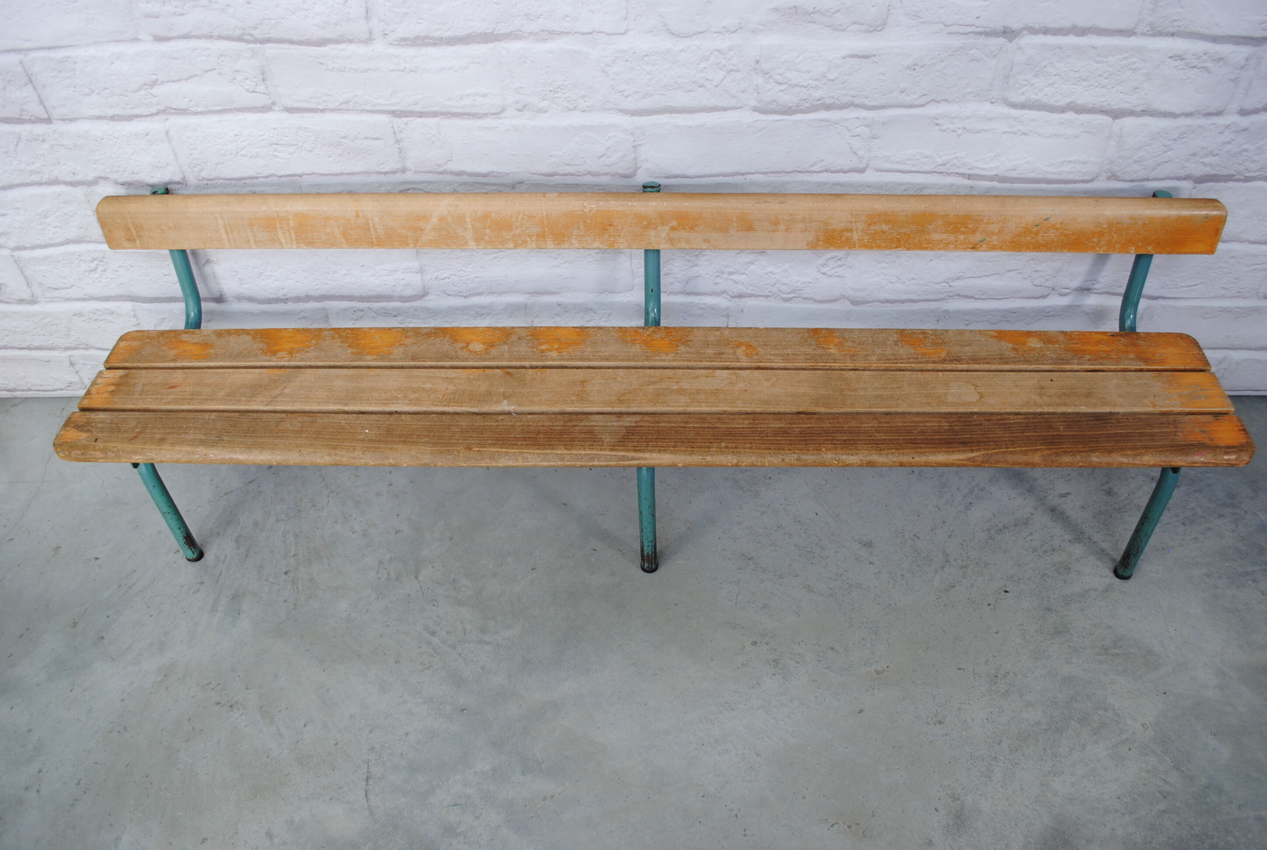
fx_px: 952
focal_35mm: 27
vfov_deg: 48.1
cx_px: 634
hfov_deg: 67.3
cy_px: 425
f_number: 5
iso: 200
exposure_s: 1/100
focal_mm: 18
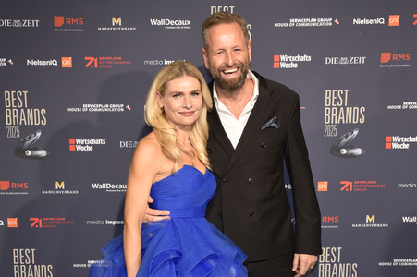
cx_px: 208
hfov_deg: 46.4
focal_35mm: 42
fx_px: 486
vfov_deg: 31.8
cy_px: 138
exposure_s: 1/200
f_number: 7.1
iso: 1250
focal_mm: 42
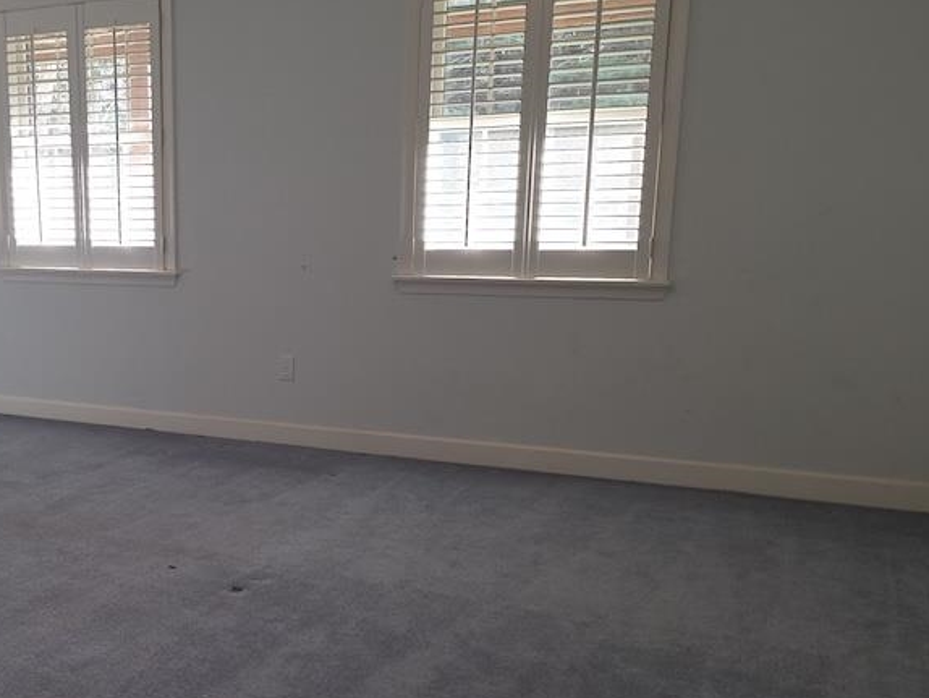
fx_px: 1101
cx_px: 133
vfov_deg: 35.1
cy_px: 410
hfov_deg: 42.8
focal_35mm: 41
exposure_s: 1/60
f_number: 1.7
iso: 100
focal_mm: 6.3
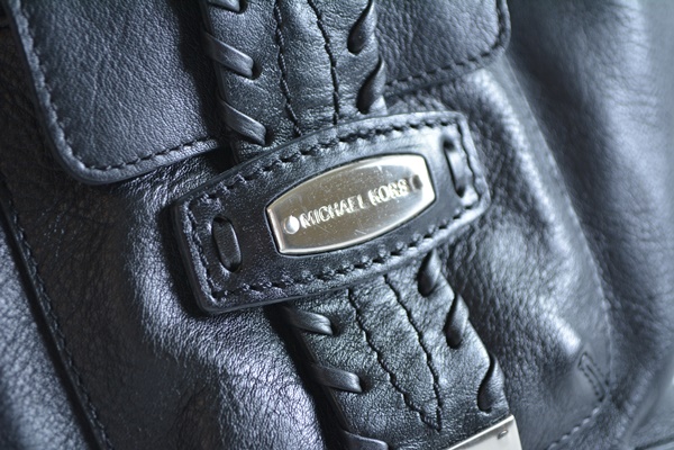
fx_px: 1236
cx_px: 337
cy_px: 225
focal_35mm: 66
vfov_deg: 20.6
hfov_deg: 30.5
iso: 560
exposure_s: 1/60
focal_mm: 44
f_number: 5.3
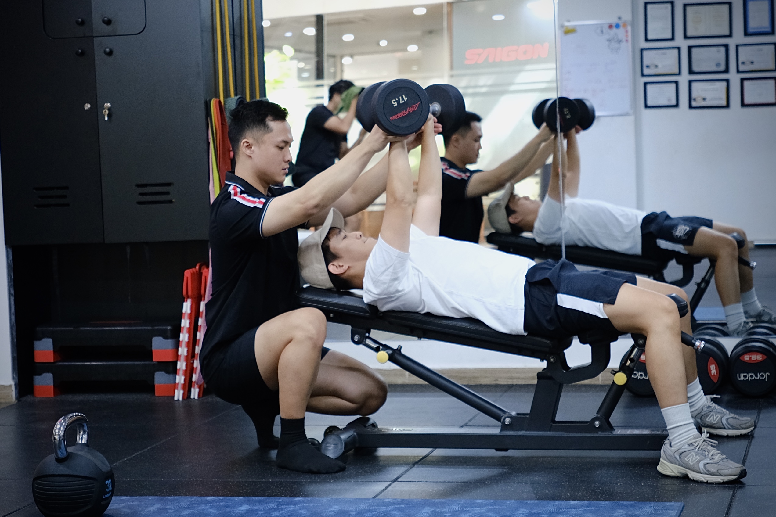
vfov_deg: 21.6
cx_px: 388
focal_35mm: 63
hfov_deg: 31.9
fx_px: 1358
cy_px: 258
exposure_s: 1/125
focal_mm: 42
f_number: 2.8
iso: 2000
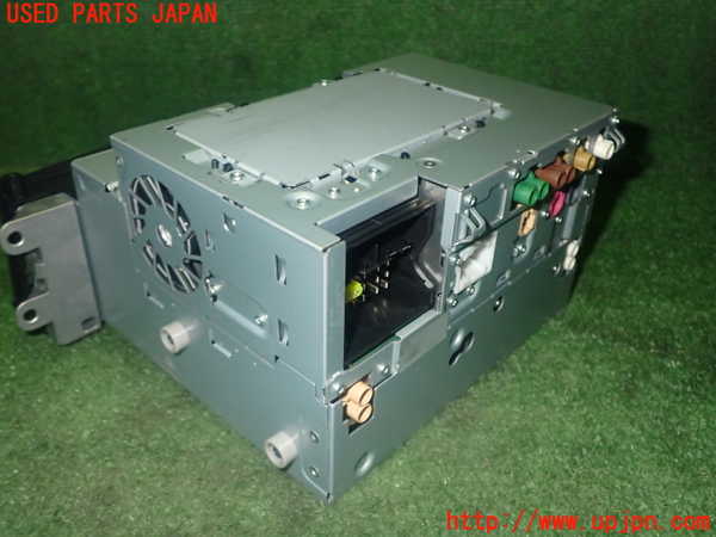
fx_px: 662
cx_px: 358
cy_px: 268
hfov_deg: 56.8
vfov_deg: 44.2
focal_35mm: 32
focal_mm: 5.79
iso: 500
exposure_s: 1/30
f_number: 7.1
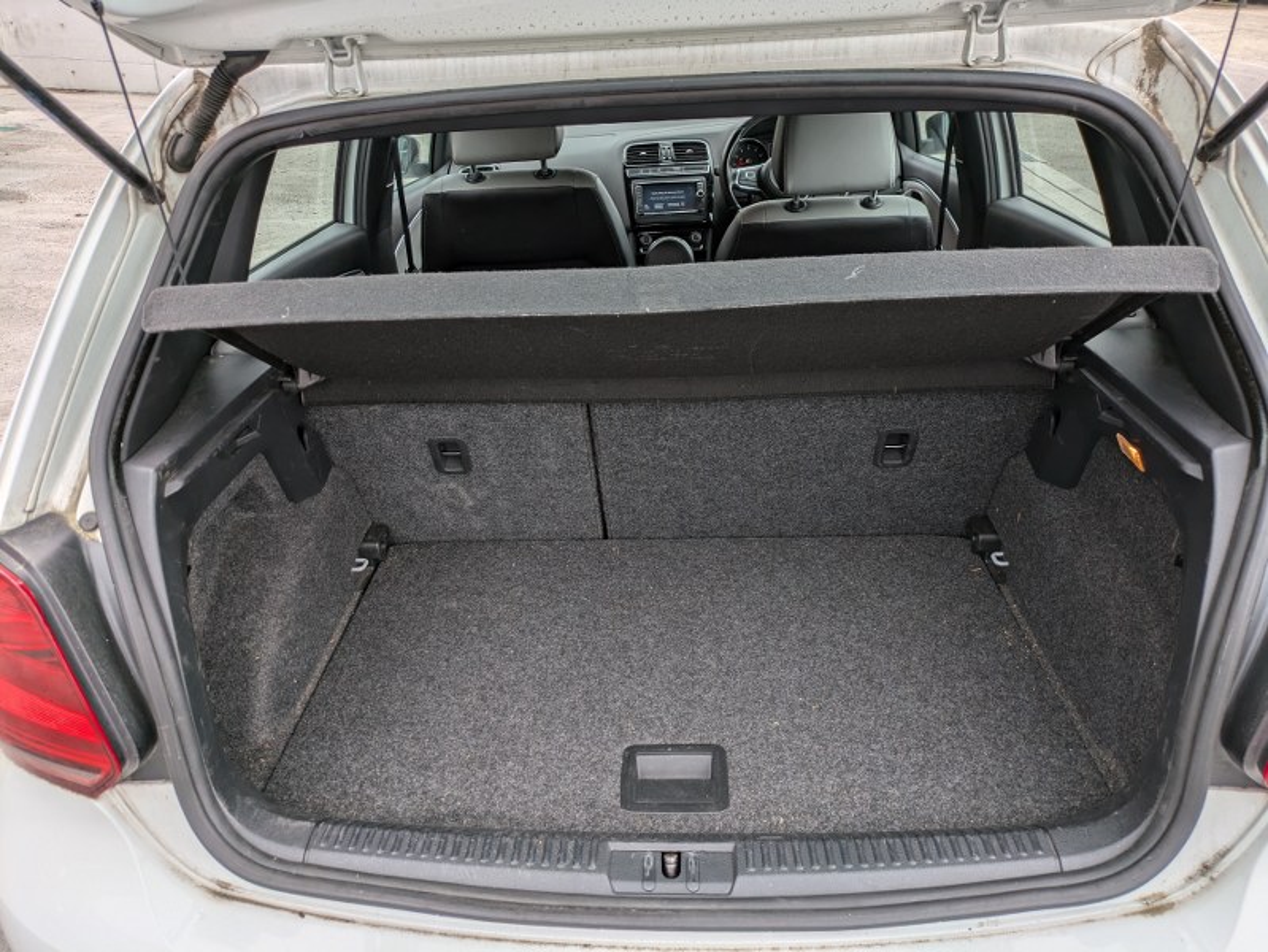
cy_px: 476
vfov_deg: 54.9
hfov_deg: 69.4
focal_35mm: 25
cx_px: 634
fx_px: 916
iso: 51
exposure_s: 1/658
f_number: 1.89
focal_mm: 5.43
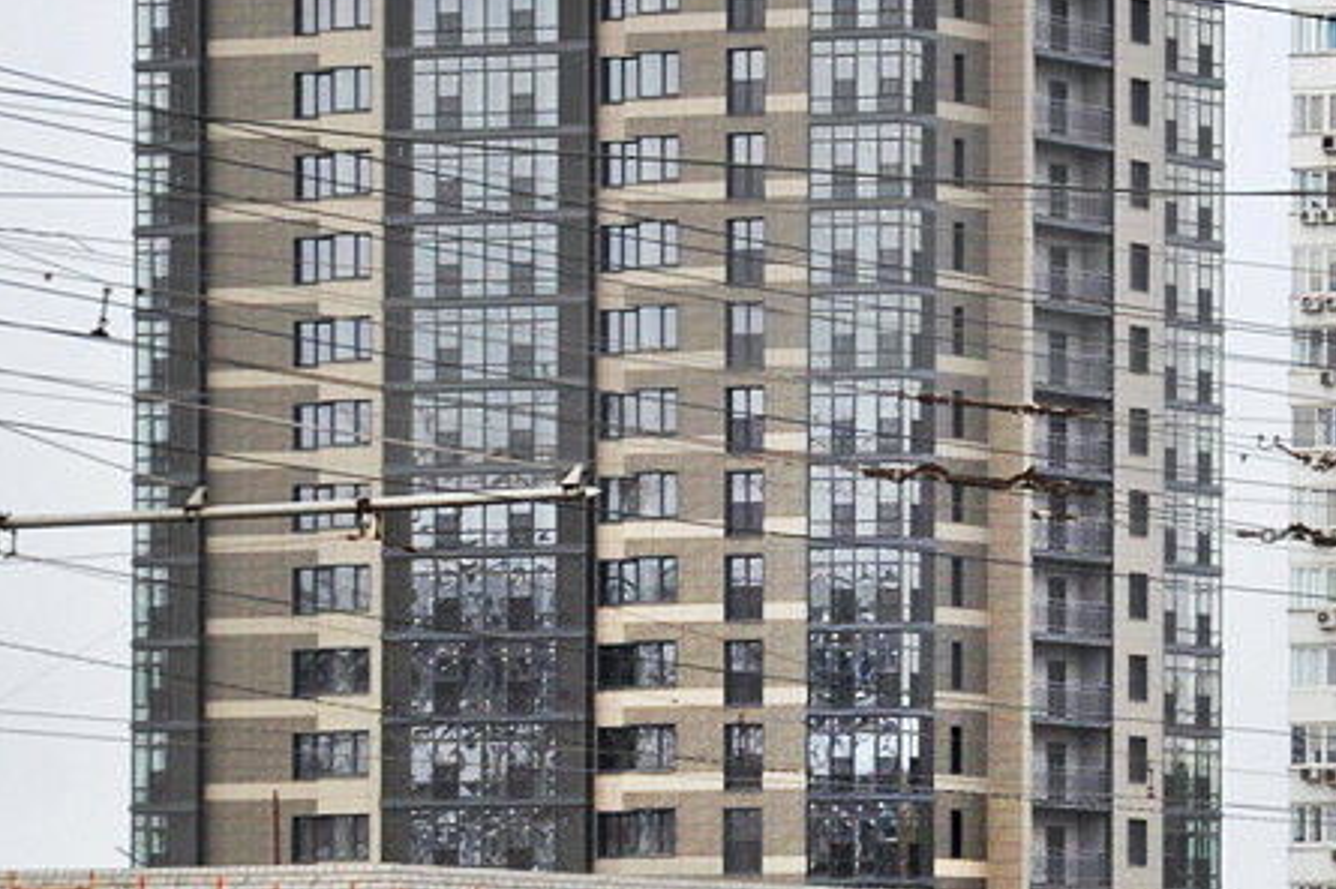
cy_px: 740
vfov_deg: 4.5
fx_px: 11249
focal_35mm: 303
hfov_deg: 6.8
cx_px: 1219
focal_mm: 75
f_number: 8
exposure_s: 1/500
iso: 200
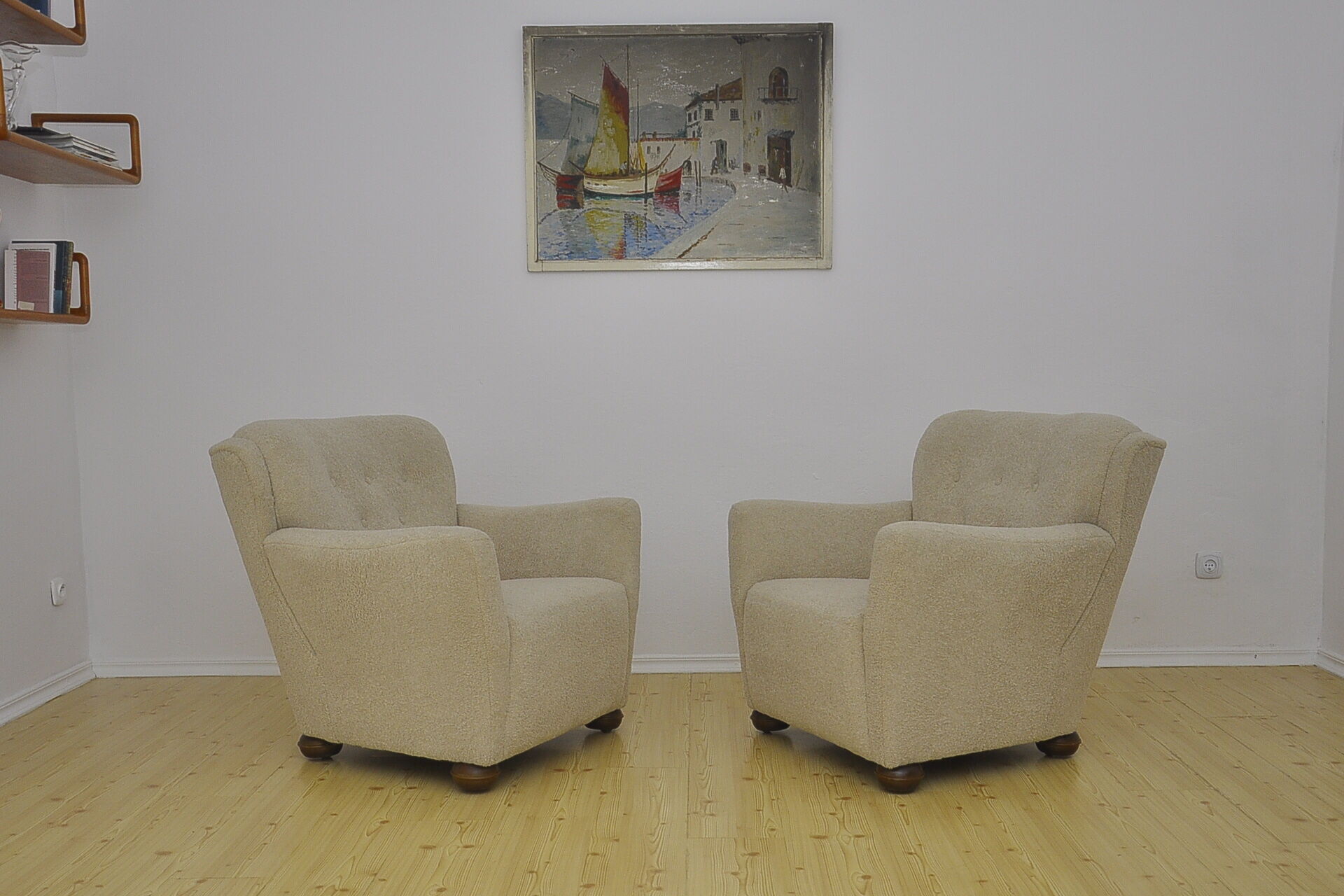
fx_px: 1344
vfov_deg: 36.9
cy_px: 448
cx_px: 672
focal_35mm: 36
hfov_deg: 53.1
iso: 400
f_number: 3.8
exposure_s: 1/160
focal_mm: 24
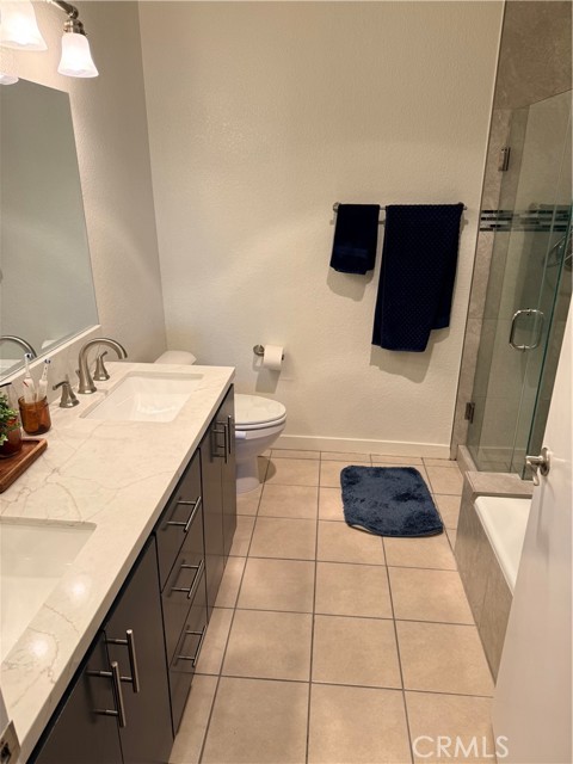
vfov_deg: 71.6
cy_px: 382
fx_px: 530
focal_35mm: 24
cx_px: 286
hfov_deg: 56.8
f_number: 1.78
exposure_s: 1/120
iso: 80
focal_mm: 6.76
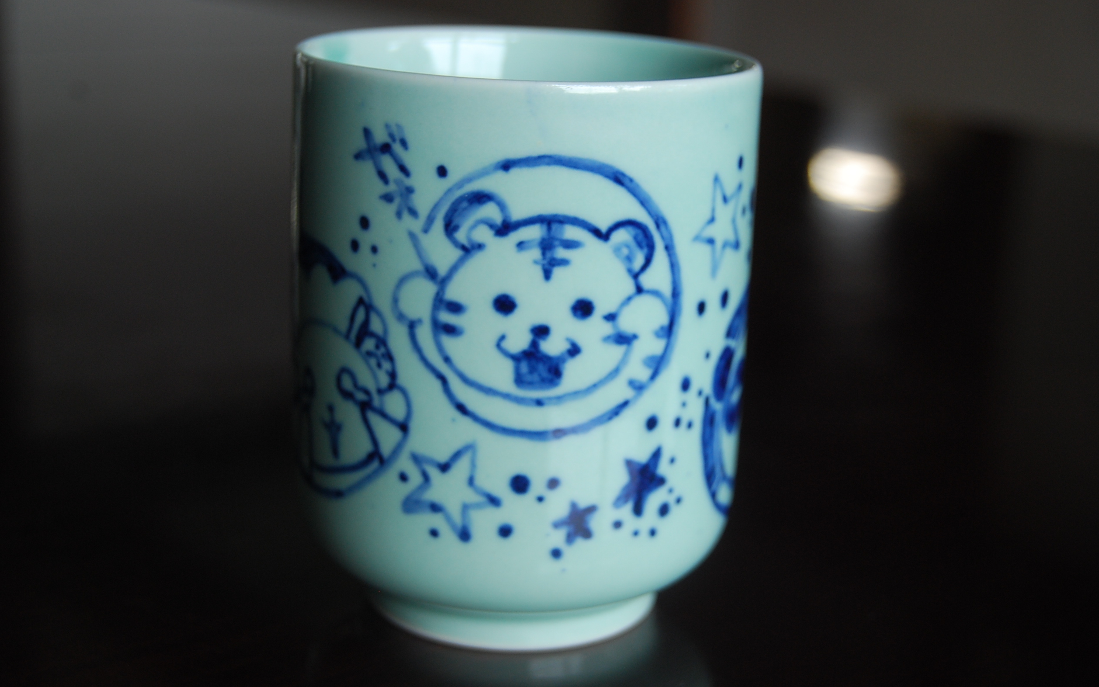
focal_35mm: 63
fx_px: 1887
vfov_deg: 20.6
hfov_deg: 32.5
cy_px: 344
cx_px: 543
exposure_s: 1/30
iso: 320
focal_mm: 40
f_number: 5
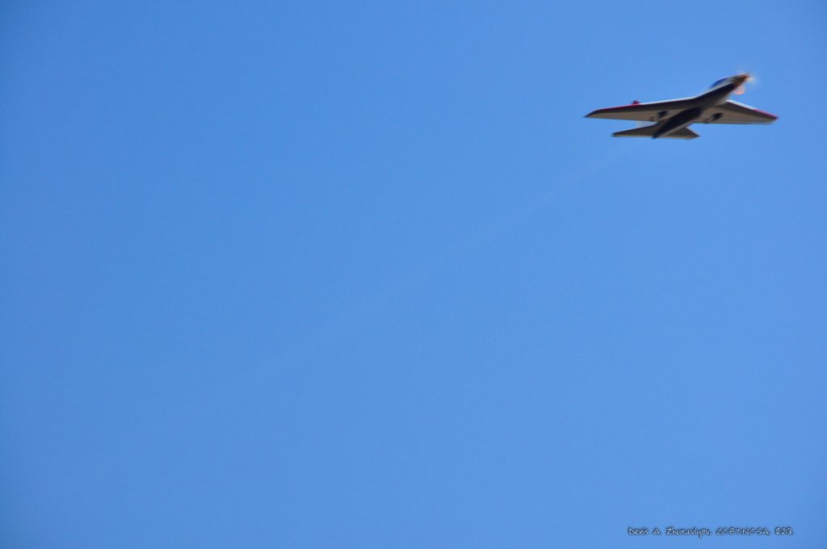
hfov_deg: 11.0
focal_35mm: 188
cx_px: 414
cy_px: 274
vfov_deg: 7.3
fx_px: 4302
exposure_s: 1/200
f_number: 8
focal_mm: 125
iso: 200
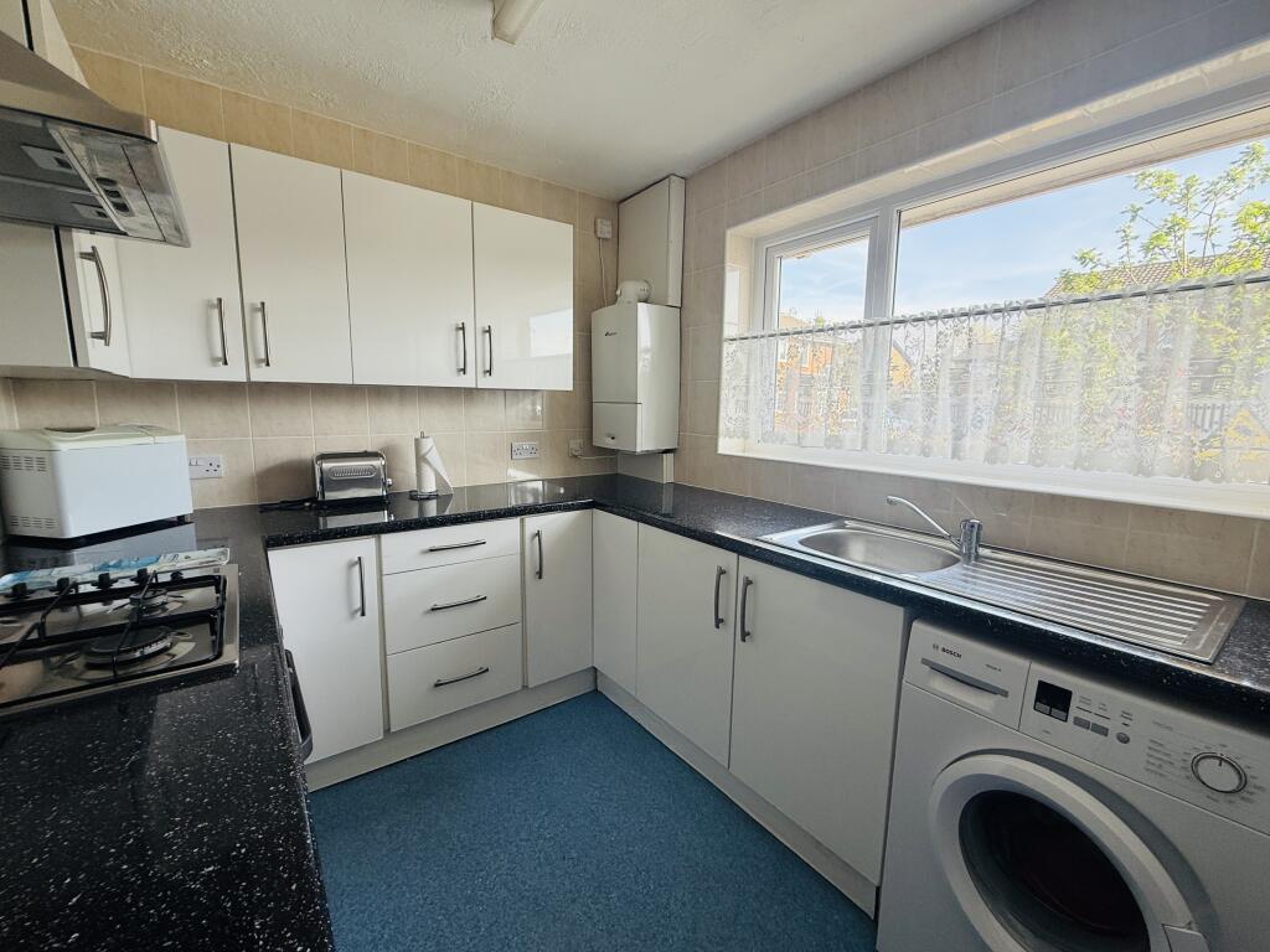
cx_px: 635
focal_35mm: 14
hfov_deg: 102.1
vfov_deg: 85.7
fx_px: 514
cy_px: 476
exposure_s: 1/166
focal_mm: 2.22
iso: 64
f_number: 2.2
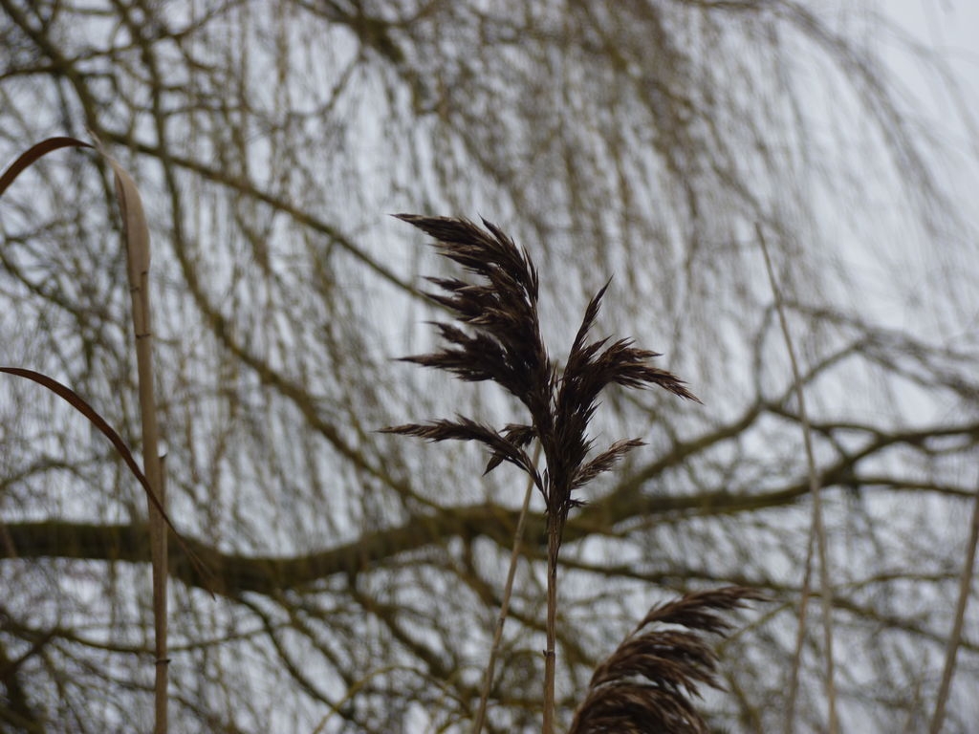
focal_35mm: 129
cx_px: 490
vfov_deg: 11.5
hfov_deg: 15.3
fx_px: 3648
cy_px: 367
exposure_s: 1/60
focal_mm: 23
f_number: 3.6
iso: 80
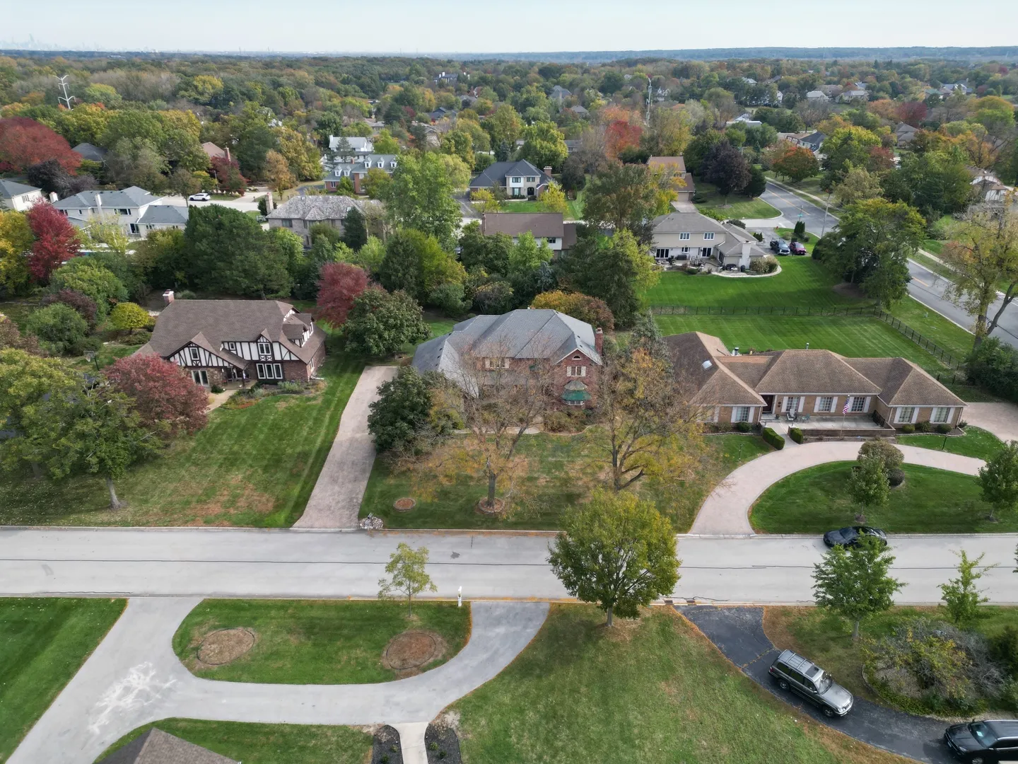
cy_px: 382
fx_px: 706
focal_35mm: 24
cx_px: 509
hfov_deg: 71.6
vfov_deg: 56.8
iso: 200
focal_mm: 6.72
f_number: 1.7
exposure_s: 1/1500
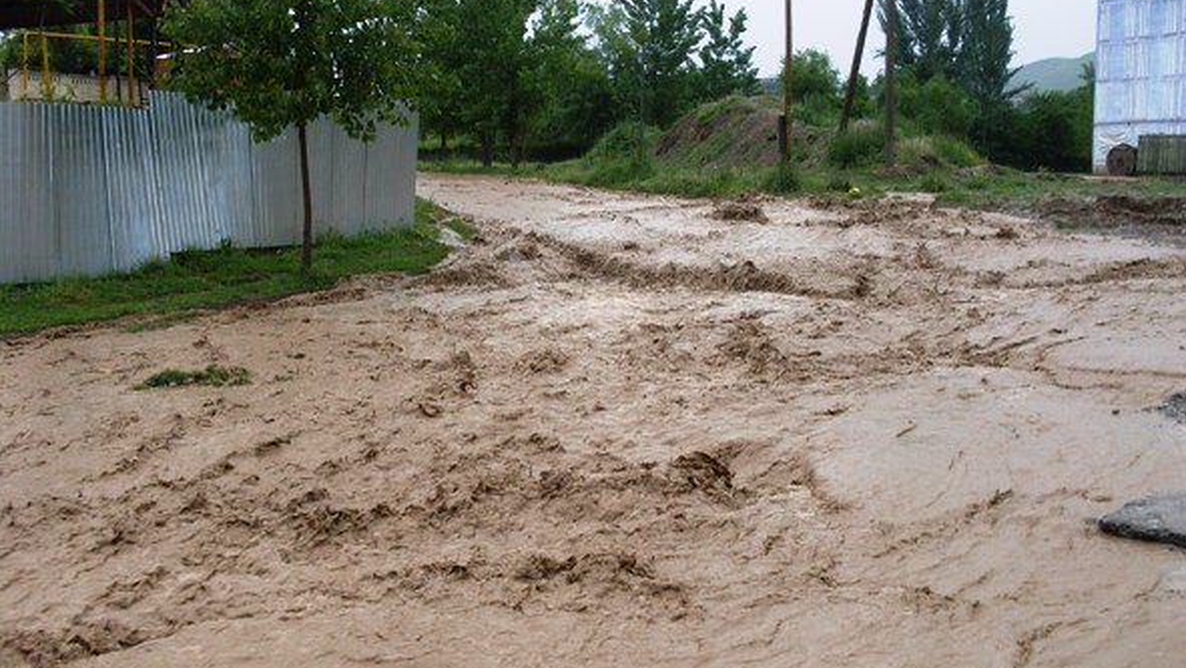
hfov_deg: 48.3
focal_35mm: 42
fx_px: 1321
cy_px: 363
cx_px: 586
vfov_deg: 28.4
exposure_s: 1/250
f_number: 2.8
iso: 80
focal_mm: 6.3
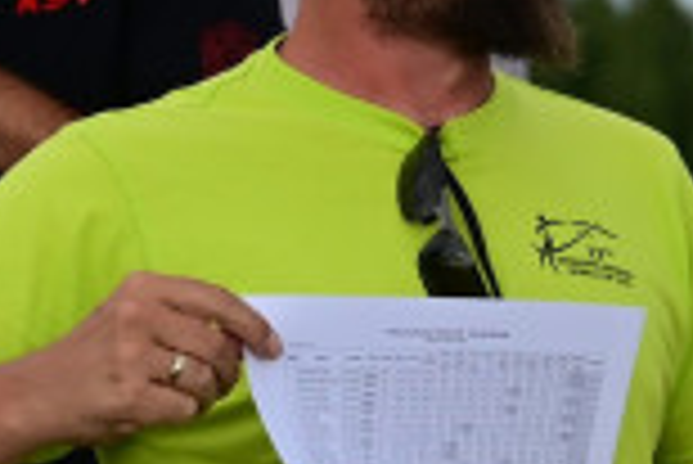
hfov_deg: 4.7
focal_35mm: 436
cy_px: 369
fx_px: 8401
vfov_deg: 3.2
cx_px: 400
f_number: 6.3
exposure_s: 1/640
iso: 500
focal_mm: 90
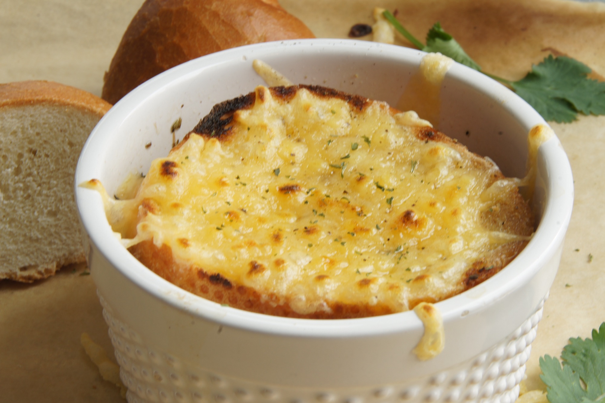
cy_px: 202
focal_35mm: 150
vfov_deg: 9.1
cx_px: 302
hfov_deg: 13.7
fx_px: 2519
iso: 100
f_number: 29
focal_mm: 100
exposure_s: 1/2.5
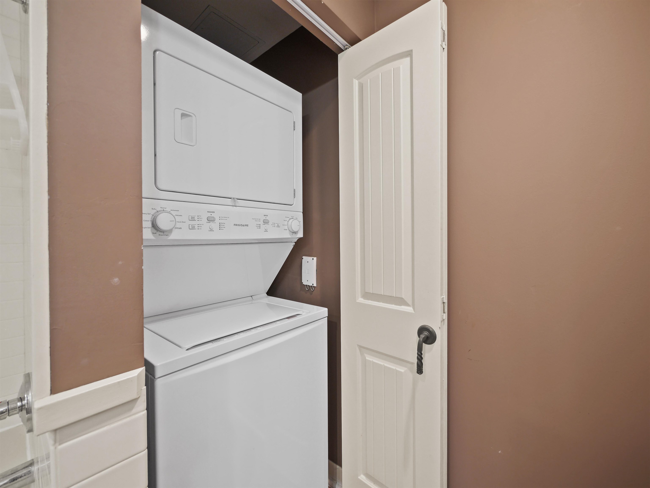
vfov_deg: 85.7
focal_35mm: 14
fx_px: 263
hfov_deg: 102.1
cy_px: 244
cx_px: 325
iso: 400
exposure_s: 1/2.5
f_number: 4
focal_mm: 7
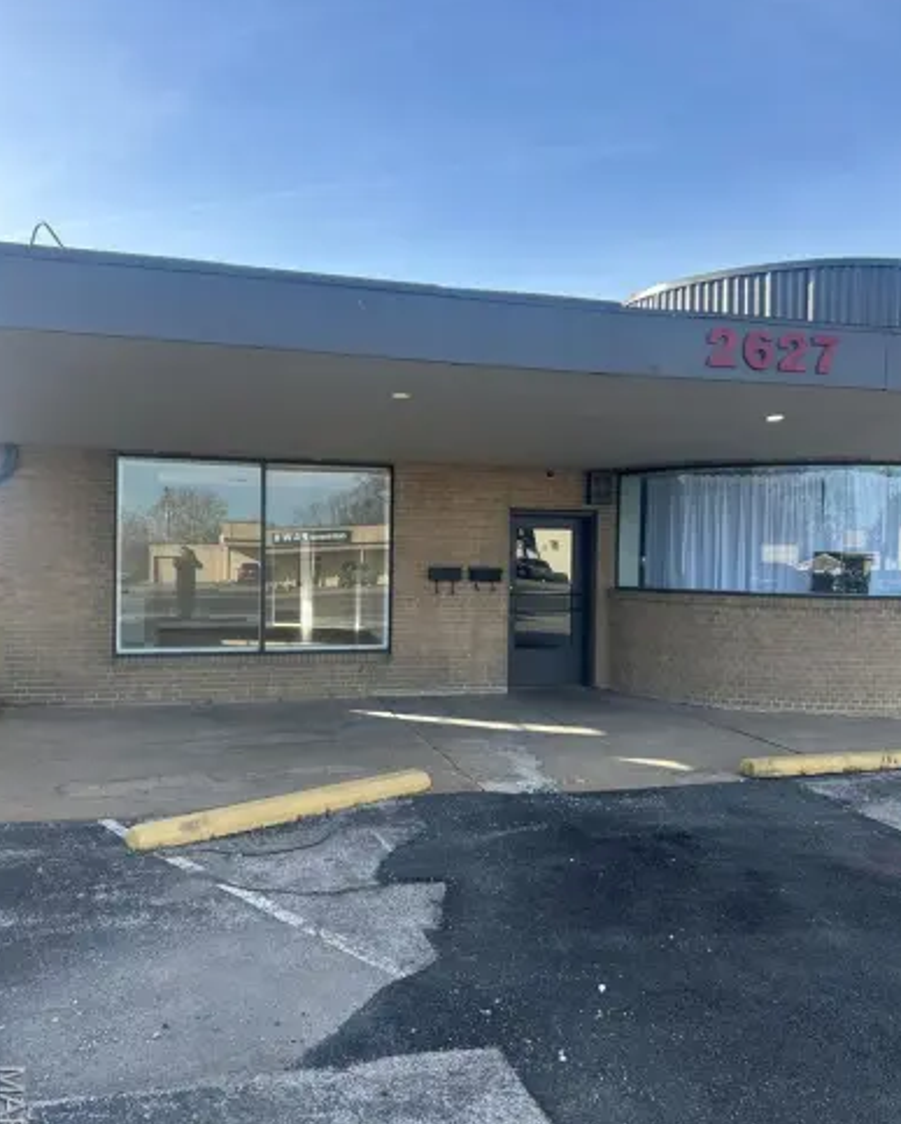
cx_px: 452
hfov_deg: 51.6
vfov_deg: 62.2
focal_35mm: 28
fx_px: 932
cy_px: 567
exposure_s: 1/1597
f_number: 1.5
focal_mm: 5.7
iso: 50
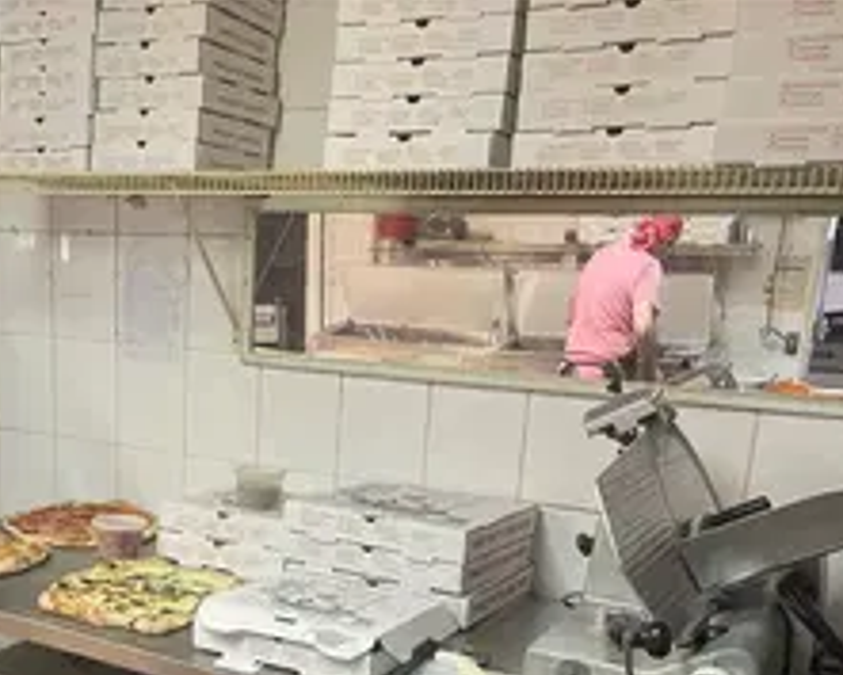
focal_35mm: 46
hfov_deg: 39.3
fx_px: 1148
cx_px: 214
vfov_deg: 31.7
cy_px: 568
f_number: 1.6
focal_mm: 4.2
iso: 160
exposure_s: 1/60
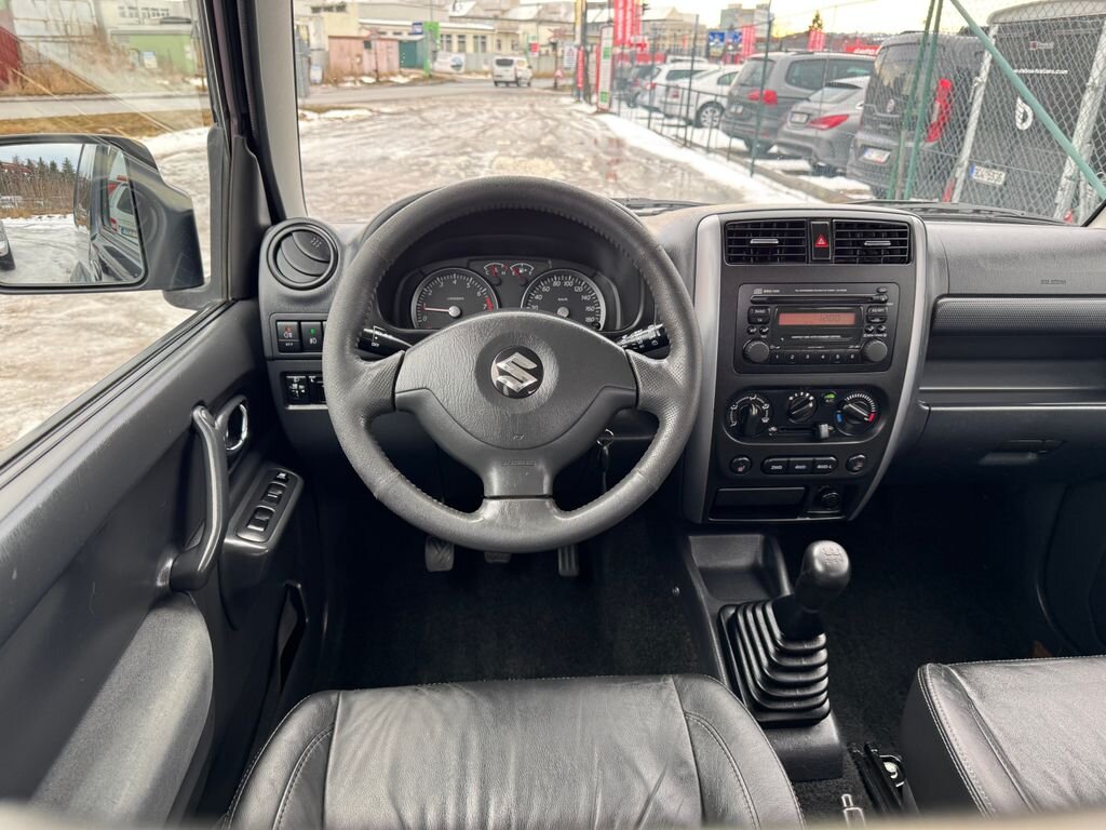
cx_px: 553
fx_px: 767
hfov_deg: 71.6
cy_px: 415
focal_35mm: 24
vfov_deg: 56.8
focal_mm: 6.76
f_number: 1.78
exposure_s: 1/121
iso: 125
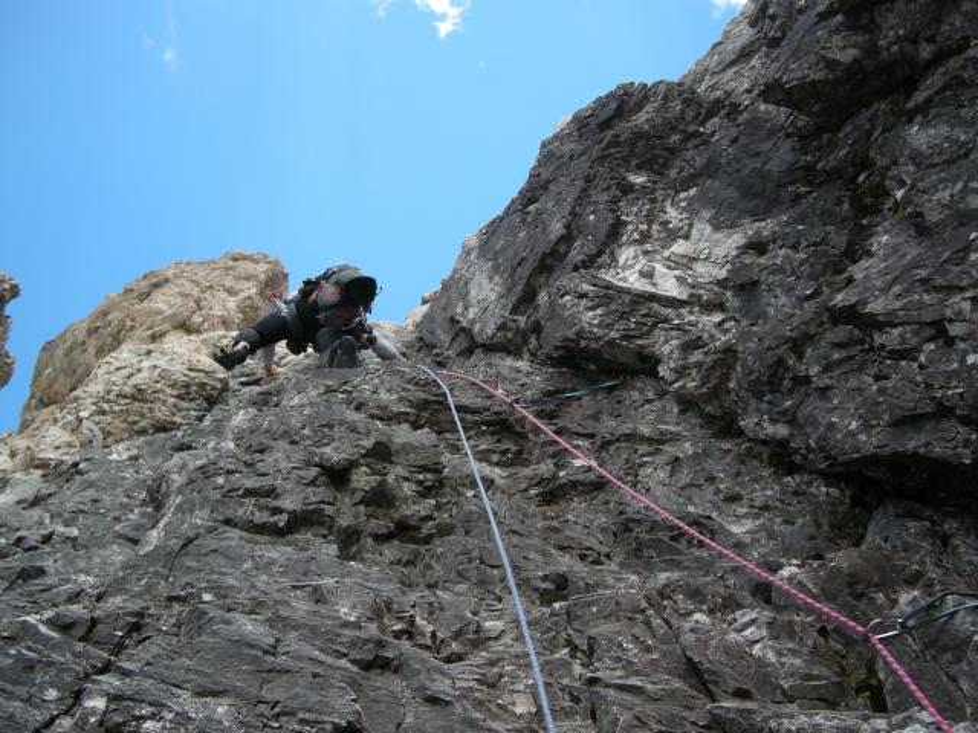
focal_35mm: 37
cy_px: 366
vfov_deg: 38.7
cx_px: 489
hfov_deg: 50.1
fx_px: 1045
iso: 64
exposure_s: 1/276
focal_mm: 7.9
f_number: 2.8
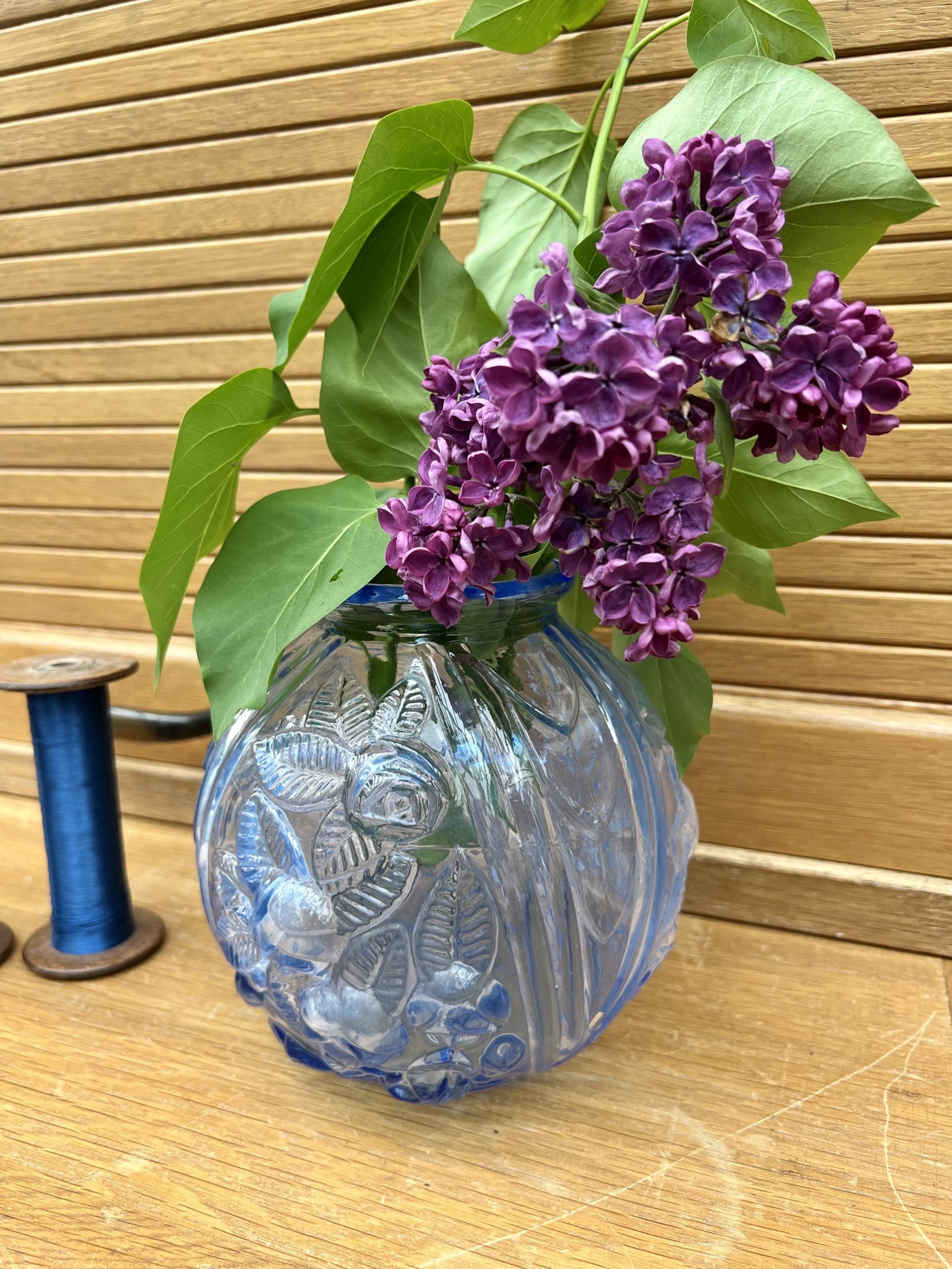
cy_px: 634
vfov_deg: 67.3
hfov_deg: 53.1
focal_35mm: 26
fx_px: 953
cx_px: 476
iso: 80
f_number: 1.5
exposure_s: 1/121
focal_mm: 5.7
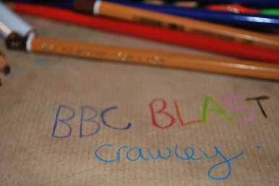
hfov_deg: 33.4
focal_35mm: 60
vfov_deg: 22.7
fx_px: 465
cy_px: 93
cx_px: 140
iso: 100
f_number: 5.3
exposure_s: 1/60
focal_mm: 40
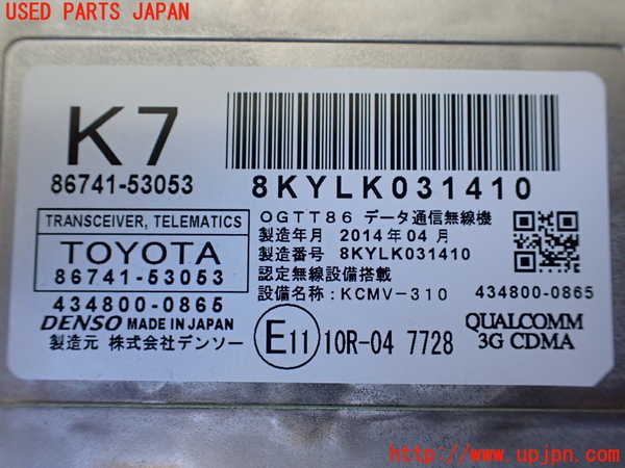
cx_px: 312
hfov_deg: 60.0
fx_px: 542
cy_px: 234
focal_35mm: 30
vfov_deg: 46.8
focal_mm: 5.4
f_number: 2.3
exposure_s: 1/125
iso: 500
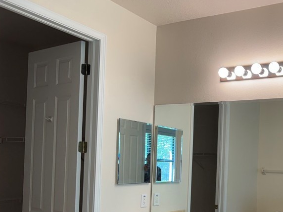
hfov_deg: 41.2
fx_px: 352
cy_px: 163
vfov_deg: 32.8
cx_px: 241
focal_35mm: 43
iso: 80
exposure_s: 1/120
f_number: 1.78
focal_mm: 6.76
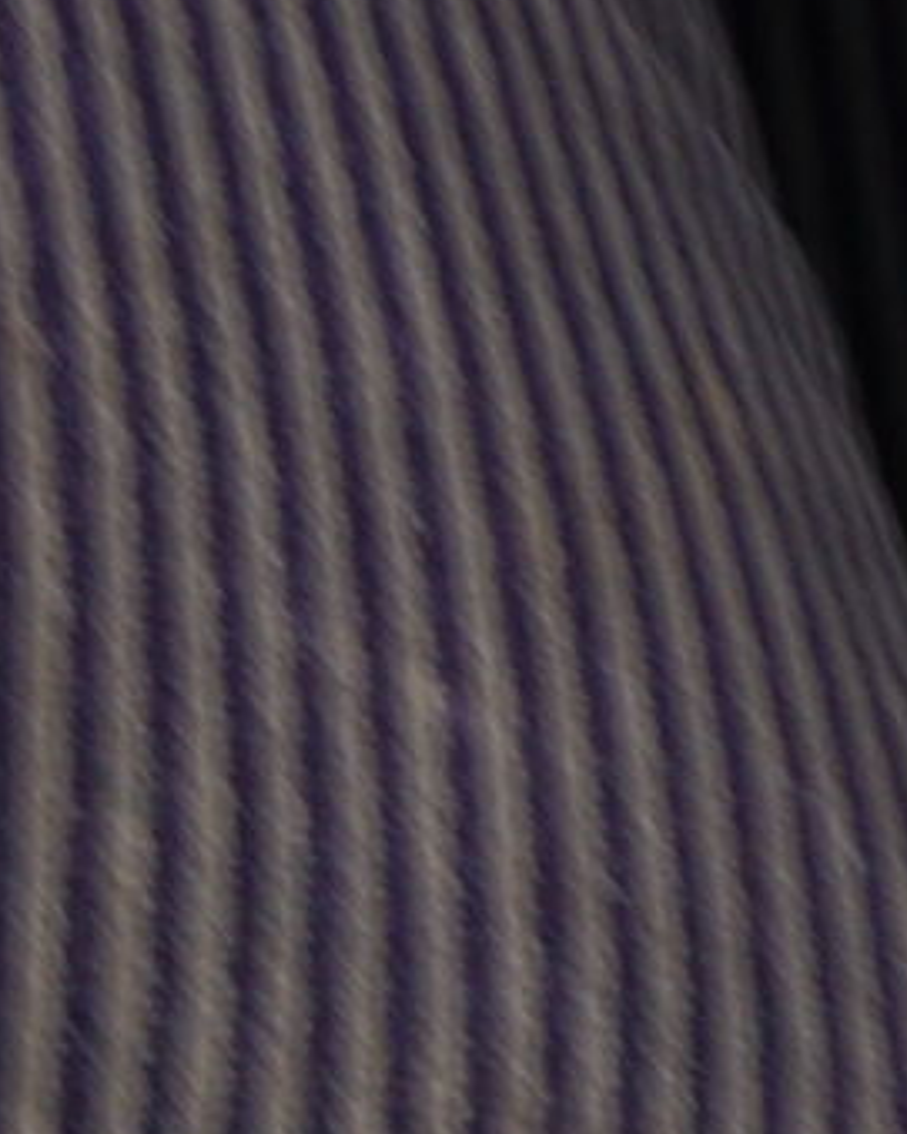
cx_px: -763
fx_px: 20142
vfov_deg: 3.2
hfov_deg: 2.6
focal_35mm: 600
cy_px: 2435
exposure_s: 1/20
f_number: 5.6
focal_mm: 37
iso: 100
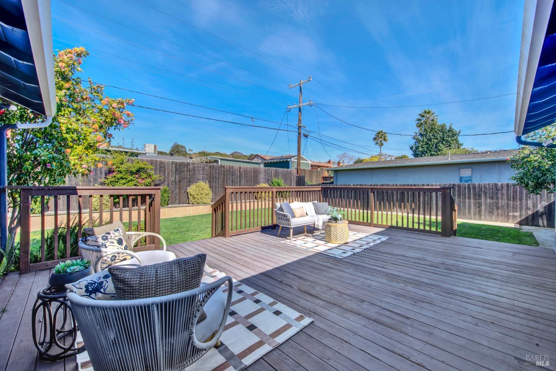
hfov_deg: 104.2
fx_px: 216
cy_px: 186
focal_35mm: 14
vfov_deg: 81.3
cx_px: 278
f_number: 14
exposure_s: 1/50
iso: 100
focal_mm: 14
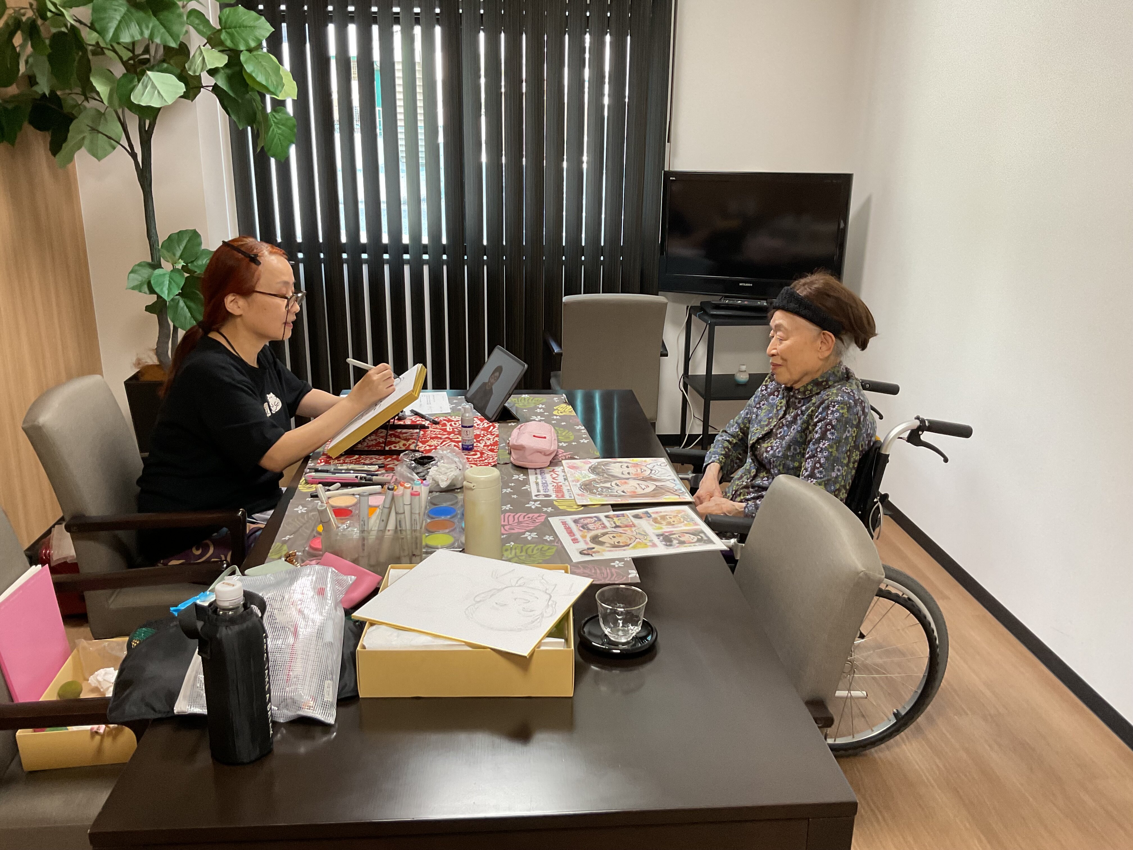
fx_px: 949
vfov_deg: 48.2
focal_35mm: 29
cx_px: 566
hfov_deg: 61.7
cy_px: 425
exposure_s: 1/60
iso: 100
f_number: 1.8
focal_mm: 3
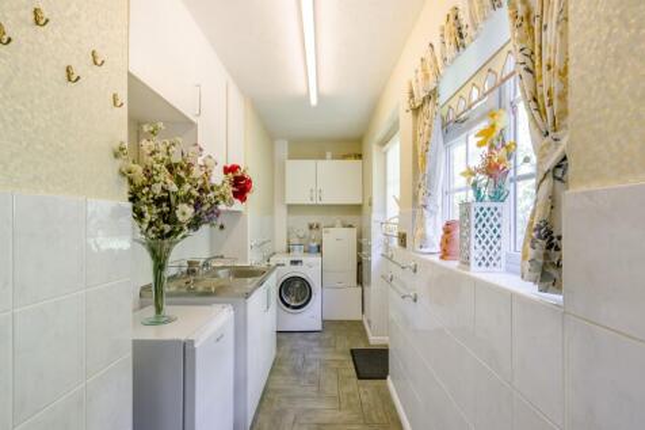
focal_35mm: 17
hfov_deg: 93.3
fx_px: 304
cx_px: 322
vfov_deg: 70.4
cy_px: 215
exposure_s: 1/1.67
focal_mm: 17
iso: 100
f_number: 10
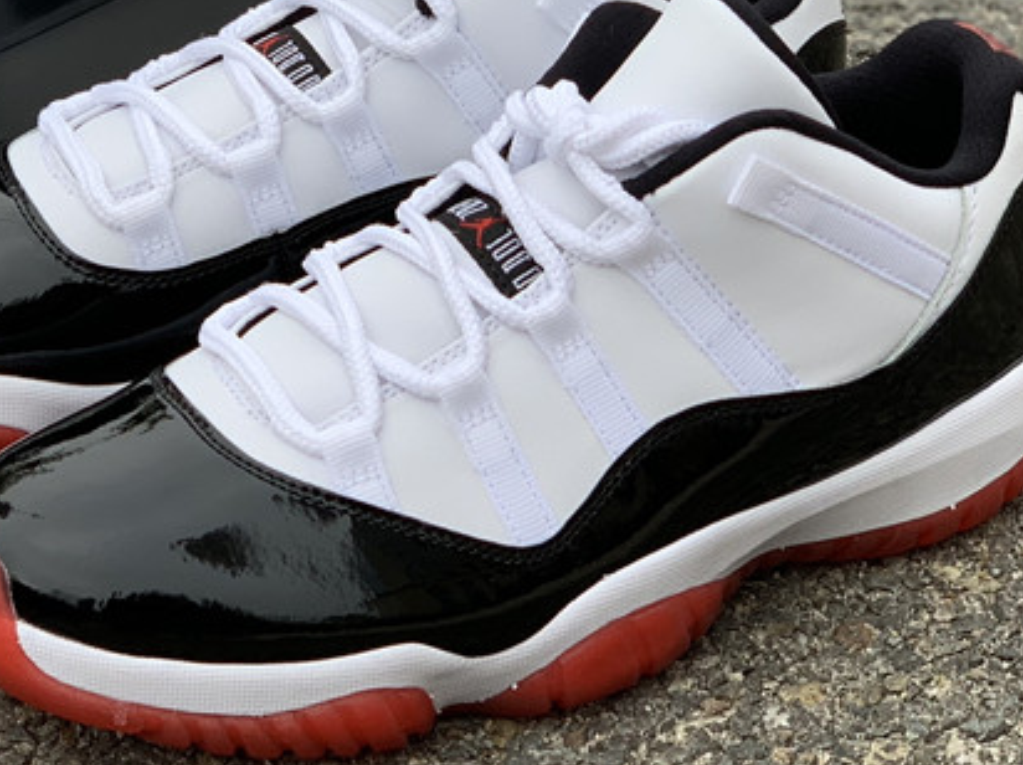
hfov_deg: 19.4
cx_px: 323
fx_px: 2981
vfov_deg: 14.5
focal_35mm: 101
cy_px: 113
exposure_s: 1/137
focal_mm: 6
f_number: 2.4
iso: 16
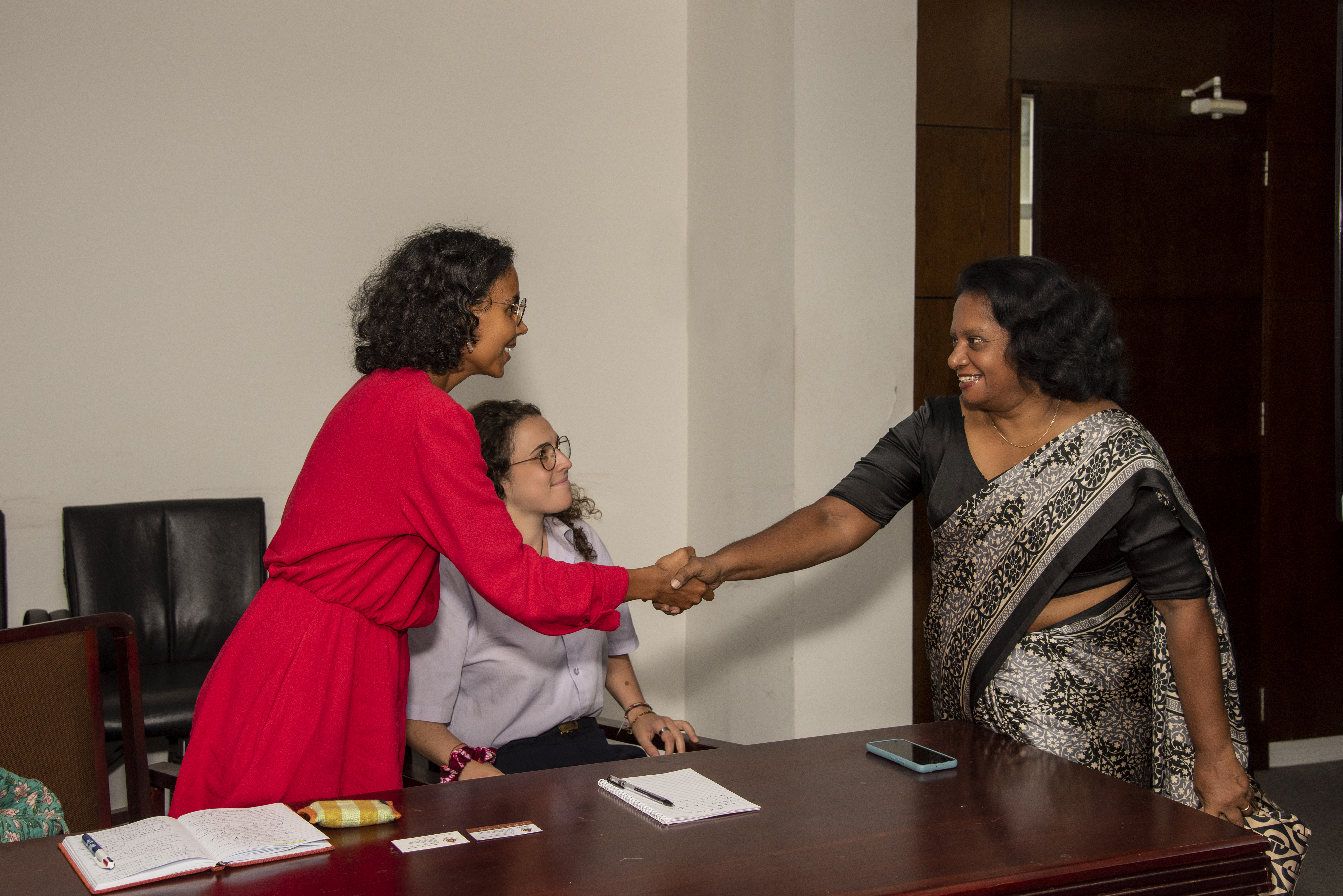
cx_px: 672
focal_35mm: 38
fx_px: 1418
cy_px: 448
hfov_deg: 50.7
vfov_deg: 35.1
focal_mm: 38
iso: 400
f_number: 5.6
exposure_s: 1/125
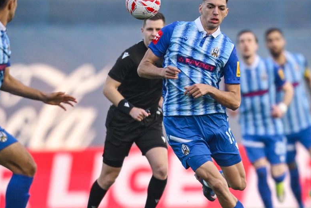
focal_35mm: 818
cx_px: 224
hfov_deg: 2.5
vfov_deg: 1.7
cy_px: 138
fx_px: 7069
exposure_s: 1/2000
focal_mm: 400
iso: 1600
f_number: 2.8
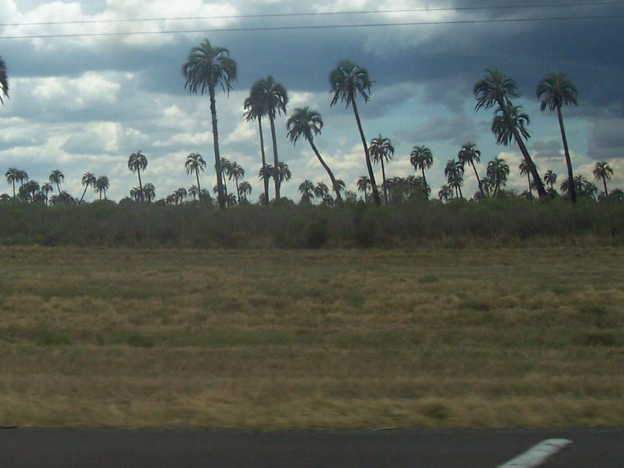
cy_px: 125
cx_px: 144
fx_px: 1064
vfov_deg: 24.6
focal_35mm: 59
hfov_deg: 32.0
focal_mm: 5.6
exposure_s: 1/500
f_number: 5.6
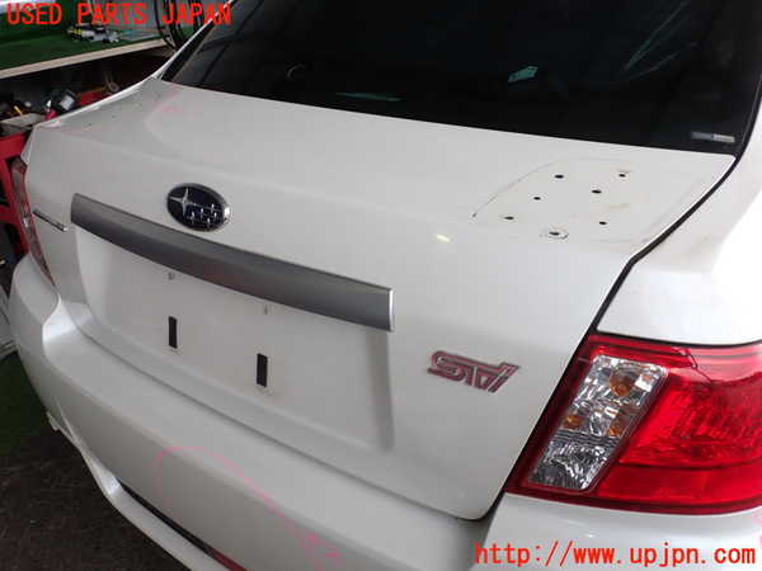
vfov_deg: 46.8
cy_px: 286
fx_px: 660
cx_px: 381
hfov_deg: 60.0
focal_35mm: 30
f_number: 3.2
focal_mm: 5.4
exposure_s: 1/125
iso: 100
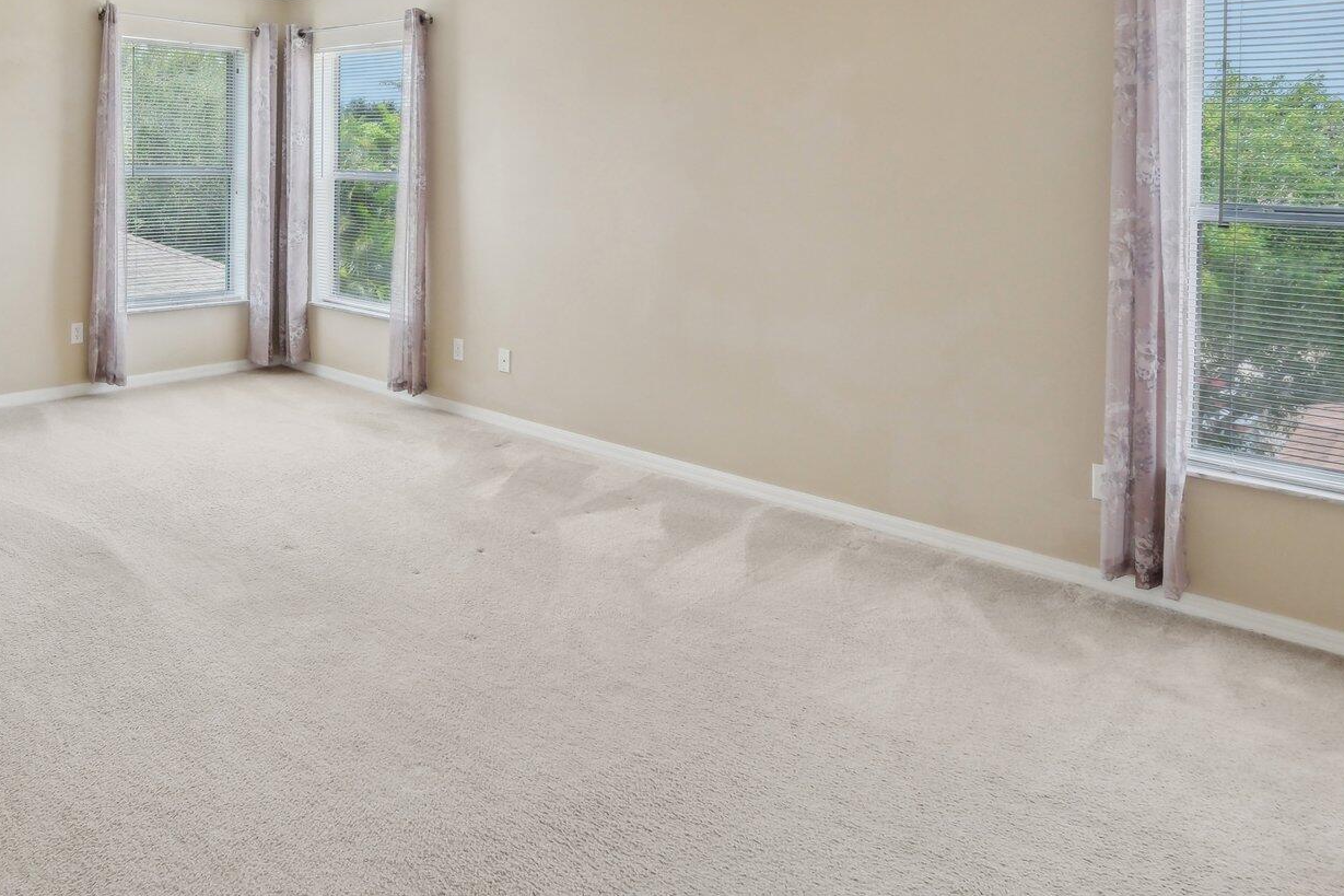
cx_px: 343
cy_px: 191
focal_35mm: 25
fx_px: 933
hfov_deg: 67.2
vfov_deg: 48.6
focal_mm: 10
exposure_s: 1/100
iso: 1250
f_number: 7.1
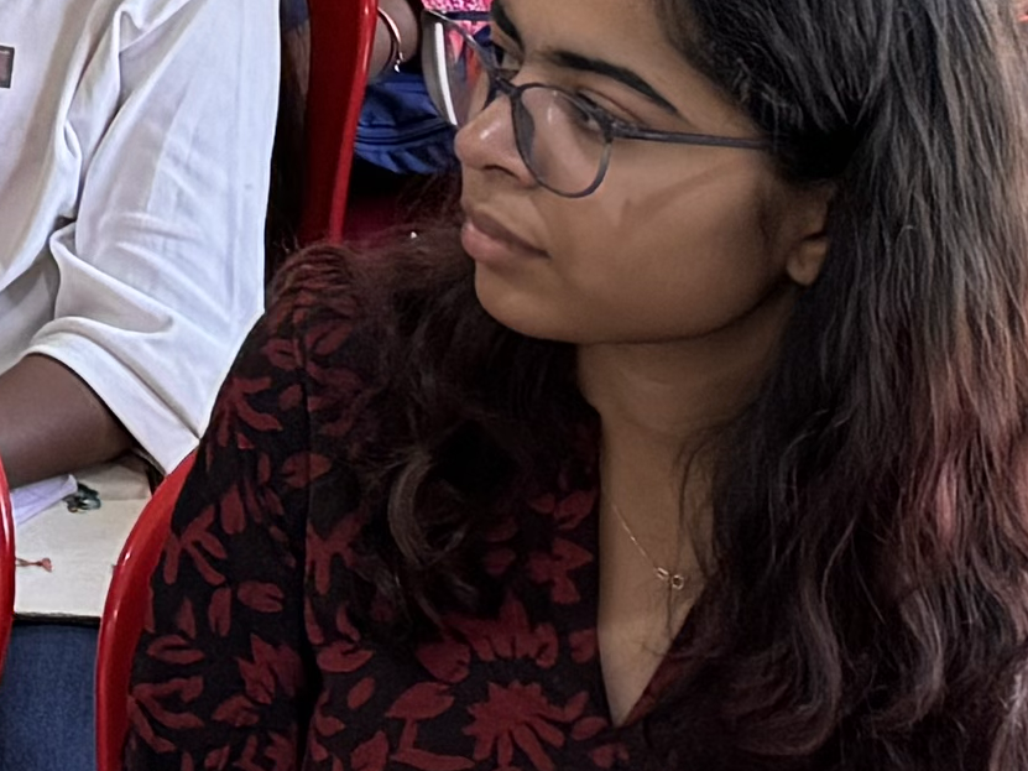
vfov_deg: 8.1
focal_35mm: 165
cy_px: -1219
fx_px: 4899
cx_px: -940
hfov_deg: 11.0
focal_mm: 6.76
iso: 250
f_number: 1.78
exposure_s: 1/50
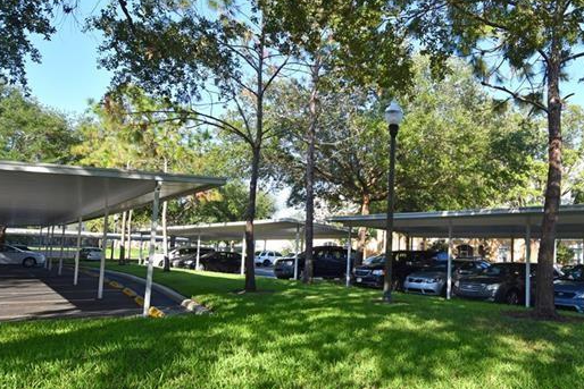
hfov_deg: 63.7
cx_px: 391
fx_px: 454
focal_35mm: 28
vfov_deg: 46.3
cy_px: 216
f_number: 8
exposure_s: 1/250
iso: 200
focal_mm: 12
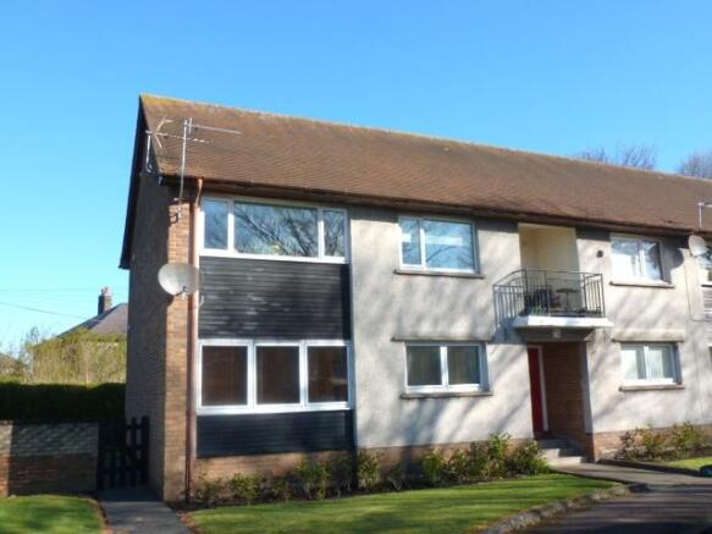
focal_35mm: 30
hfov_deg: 60.0
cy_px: 267
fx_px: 617
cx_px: 356
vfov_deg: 46.8
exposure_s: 1/400
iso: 100
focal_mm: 5.4
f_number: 3.5
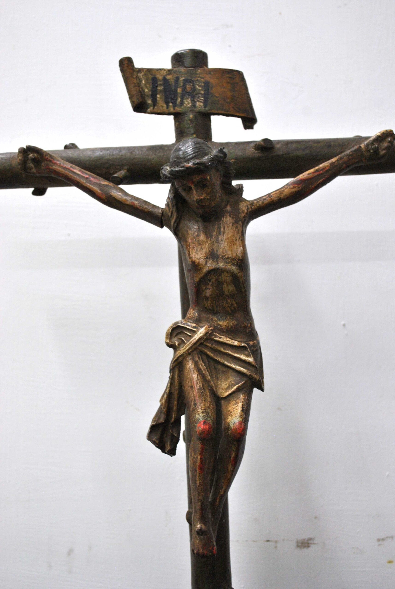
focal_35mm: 44
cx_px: 198
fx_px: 714
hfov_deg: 30.9
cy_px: 294
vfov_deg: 44.9
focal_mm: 29
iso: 400
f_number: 4.5
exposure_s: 1/40
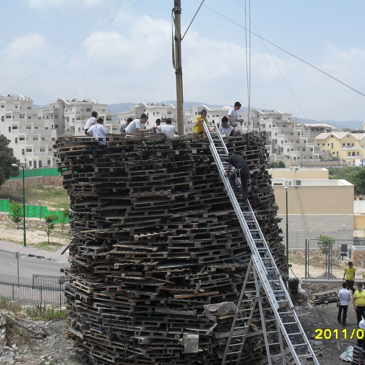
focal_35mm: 46
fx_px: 549
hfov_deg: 36.5
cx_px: 235
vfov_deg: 36.8
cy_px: 182
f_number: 8.3
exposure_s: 1/250
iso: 80
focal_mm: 6.3
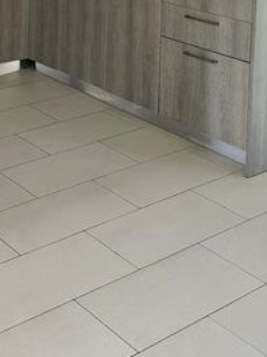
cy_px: -74
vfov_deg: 25.8
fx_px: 689
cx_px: 27
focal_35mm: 67
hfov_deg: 21.4
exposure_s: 1/120
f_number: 1.8
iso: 320
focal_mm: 5.54
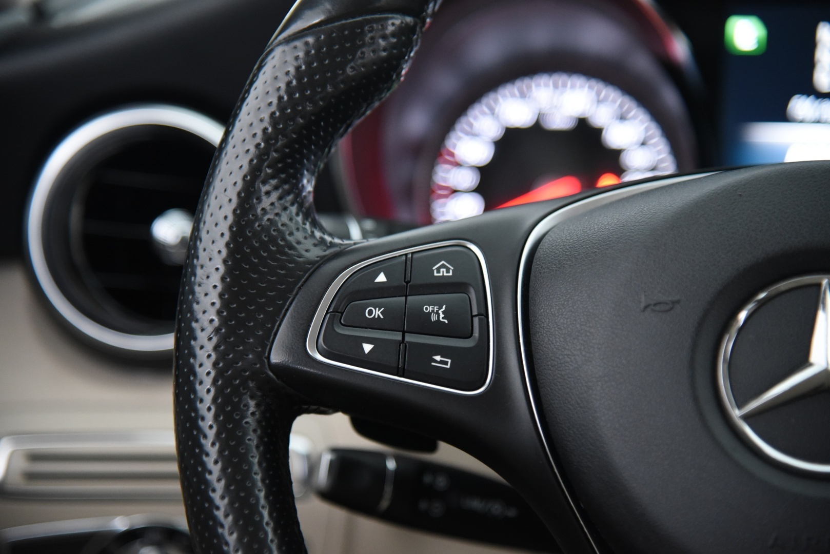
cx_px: 415
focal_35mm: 120
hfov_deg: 17.1
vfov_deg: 11.4
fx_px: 2768
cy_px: 277
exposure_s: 1/25
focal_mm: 120
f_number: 4
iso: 4000
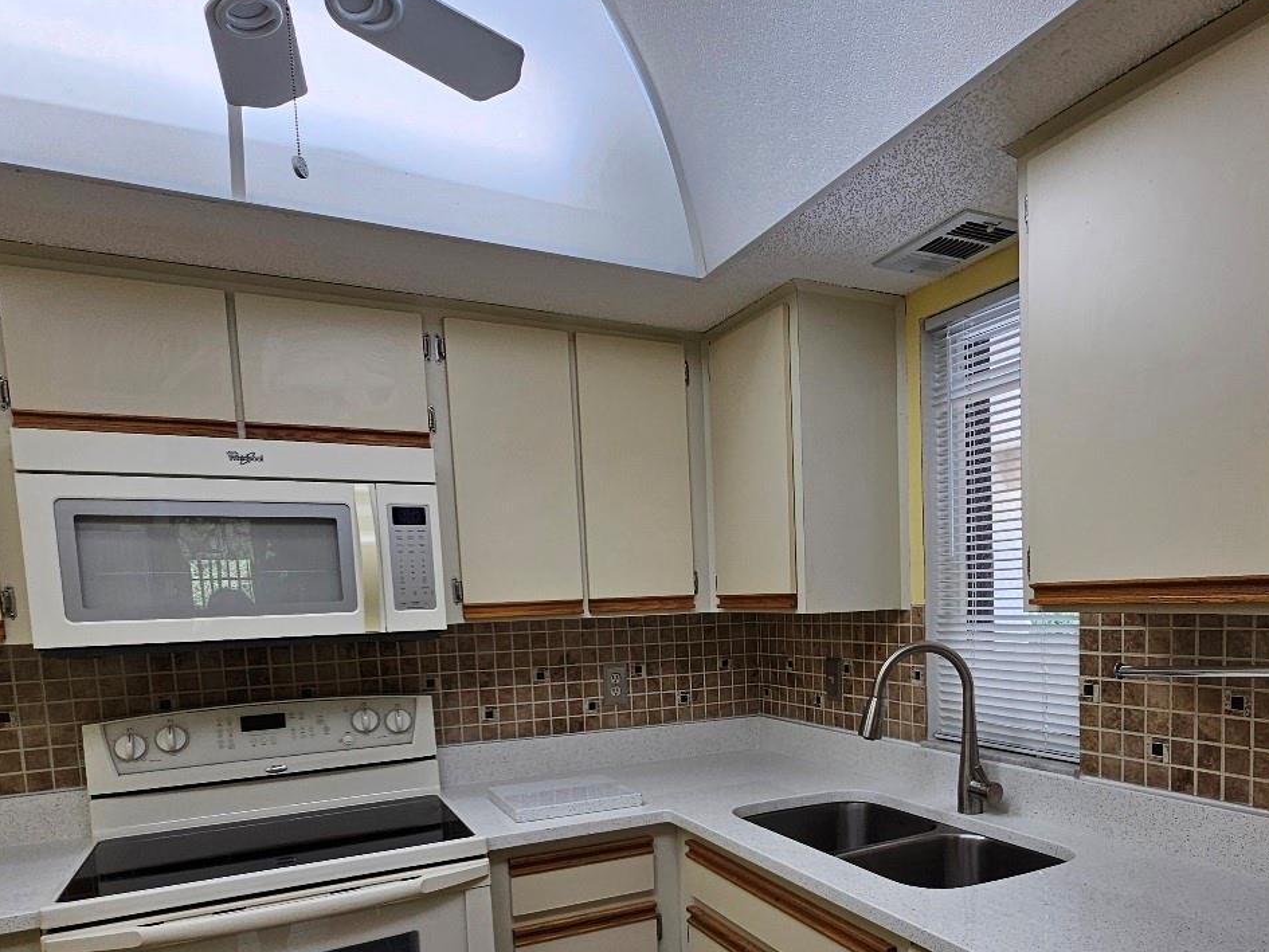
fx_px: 807
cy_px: 663
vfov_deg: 59.1
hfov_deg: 75.7
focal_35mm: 22
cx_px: 749
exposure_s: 1/120
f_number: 2.2
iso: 64
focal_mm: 2.2
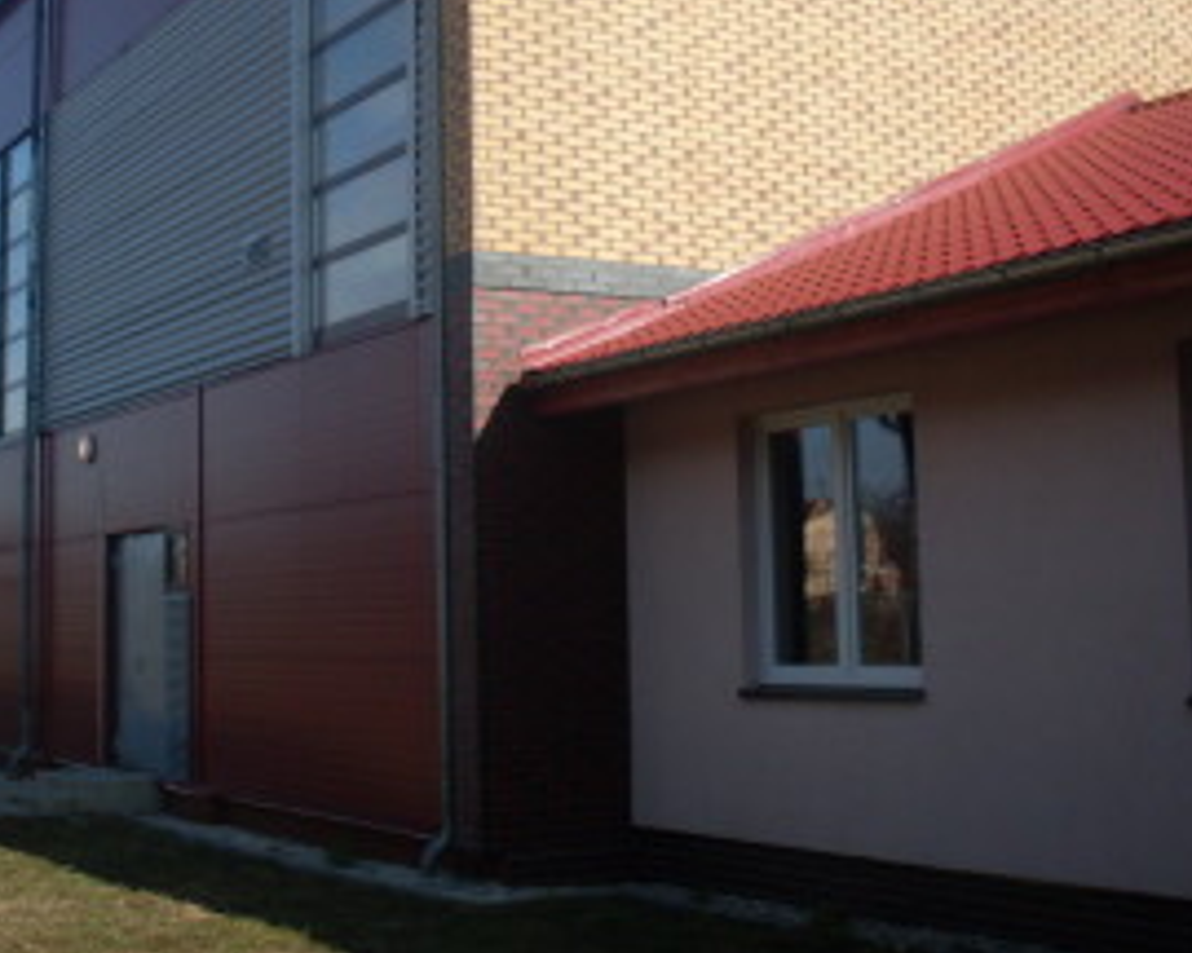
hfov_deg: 34.1
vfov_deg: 27.4
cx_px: 547
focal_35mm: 55
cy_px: 313
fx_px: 1940
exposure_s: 1/180
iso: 80
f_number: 8.4
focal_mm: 6.3
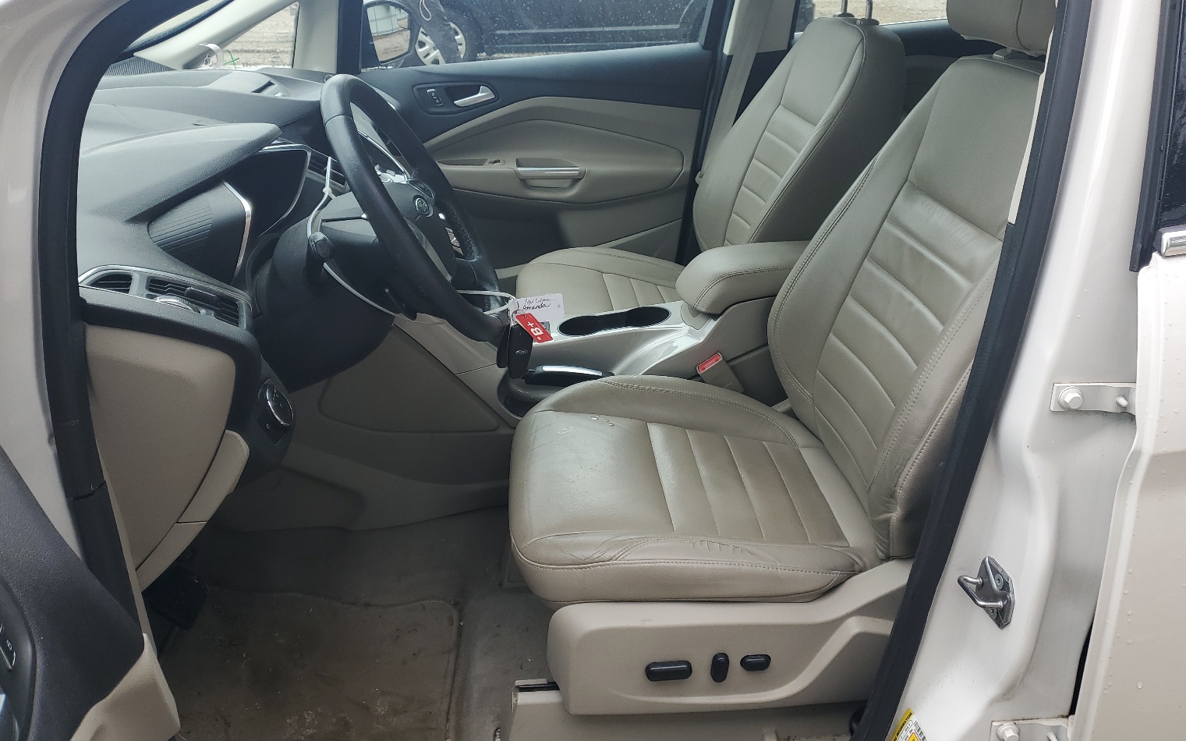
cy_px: 290
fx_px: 937
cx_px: 622
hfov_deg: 64.6
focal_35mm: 29
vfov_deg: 42.9
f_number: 1.5
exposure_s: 1/556
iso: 50
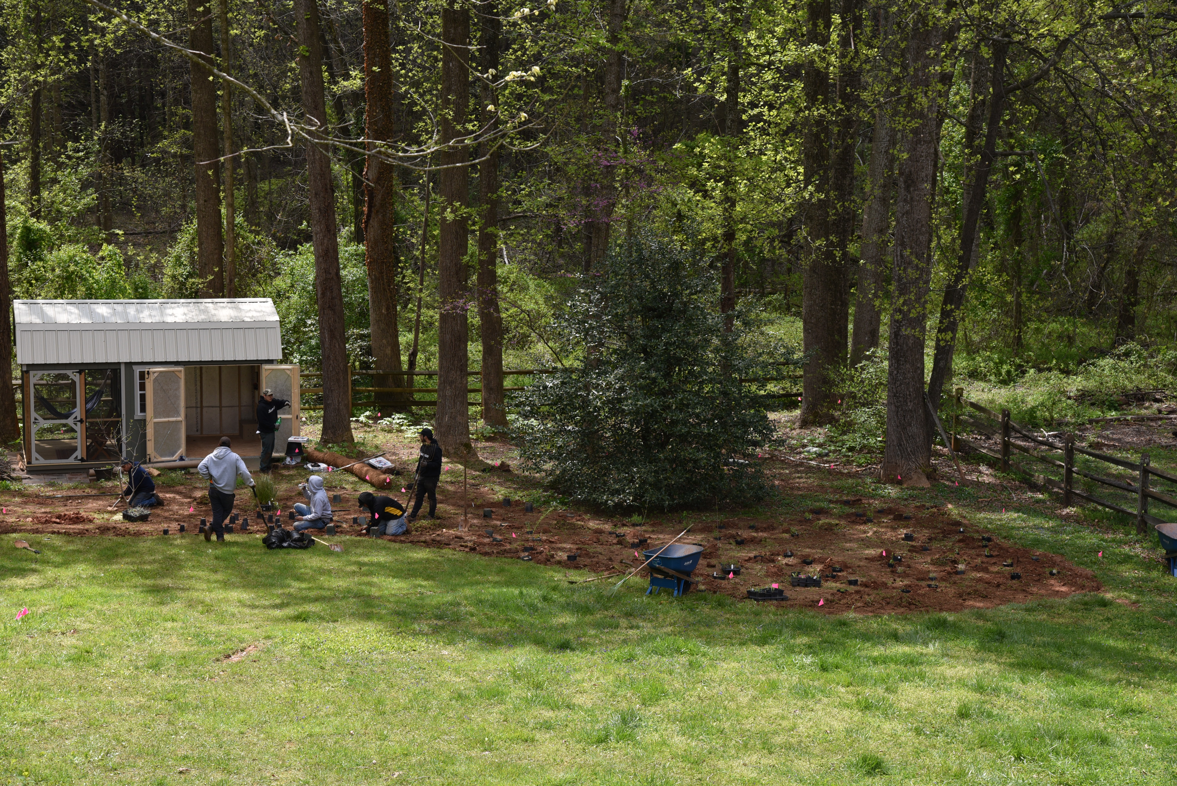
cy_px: 393
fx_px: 2126
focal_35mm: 65
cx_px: 588
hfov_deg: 30.9
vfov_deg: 20.9
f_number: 8
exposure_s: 1/250
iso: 220
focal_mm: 65
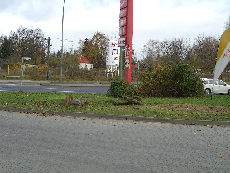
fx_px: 452
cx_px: 115
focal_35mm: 68
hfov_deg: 28.6
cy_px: 86
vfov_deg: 21.6
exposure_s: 1/200
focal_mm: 14.2
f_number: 4
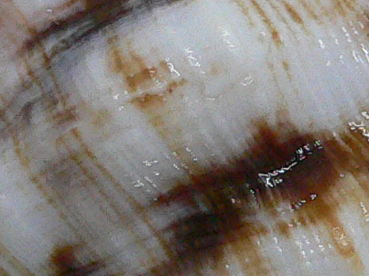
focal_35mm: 175
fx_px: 1865
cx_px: 265
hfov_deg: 11.3
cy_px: 212
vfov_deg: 8.5
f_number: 2.8
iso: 200
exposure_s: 1/60
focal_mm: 4.6
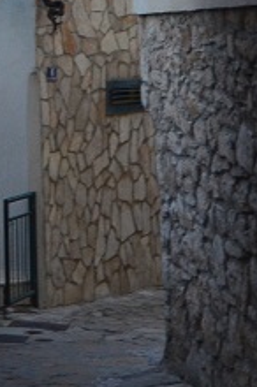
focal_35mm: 129
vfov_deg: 15.2
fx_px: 1389
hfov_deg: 10.3
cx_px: -87
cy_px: -101
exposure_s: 1/30
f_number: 5.6
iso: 450
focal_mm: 19
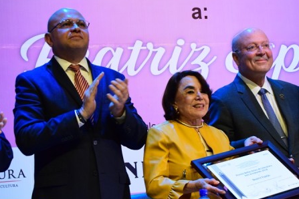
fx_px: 919
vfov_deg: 12.4
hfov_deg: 18.4
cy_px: 103
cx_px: 198
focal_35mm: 111
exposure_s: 1/80
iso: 3200
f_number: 5.6
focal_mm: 55
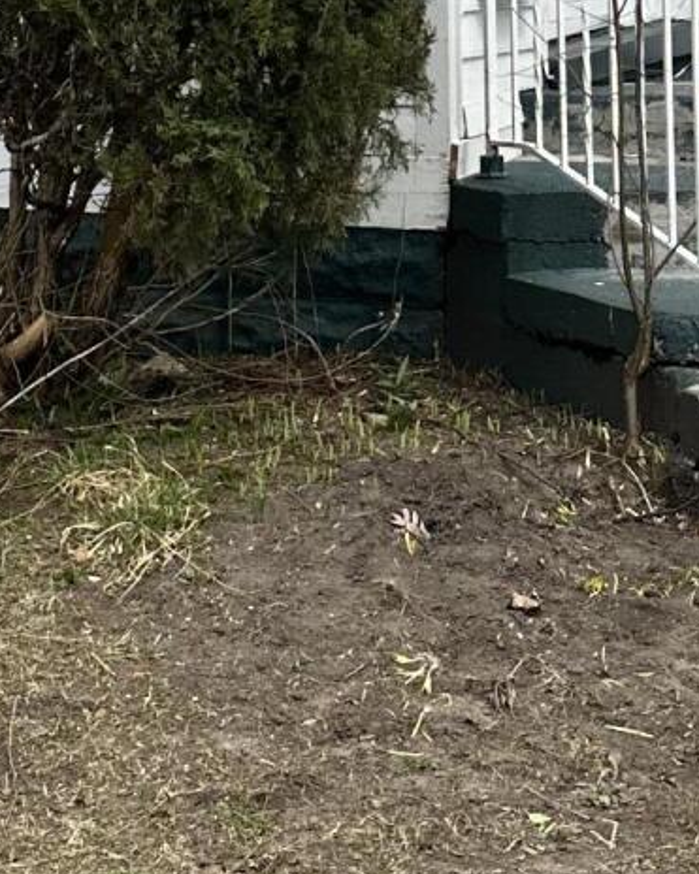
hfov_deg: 15.2
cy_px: -109
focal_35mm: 101
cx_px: 284
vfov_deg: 18.2
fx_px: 2613
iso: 80
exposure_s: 1/3058
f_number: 1.78
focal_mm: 6.86
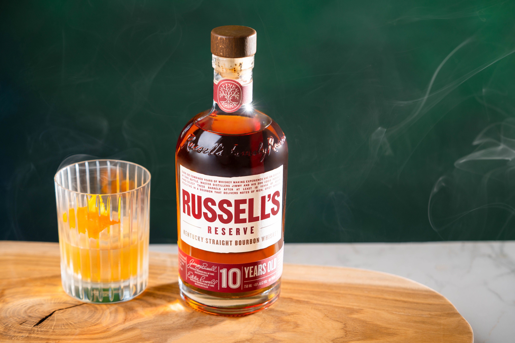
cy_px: 172
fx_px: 1173
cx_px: 258
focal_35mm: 82
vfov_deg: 16.6
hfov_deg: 24.8
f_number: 4
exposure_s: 1/160
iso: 125
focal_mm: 82
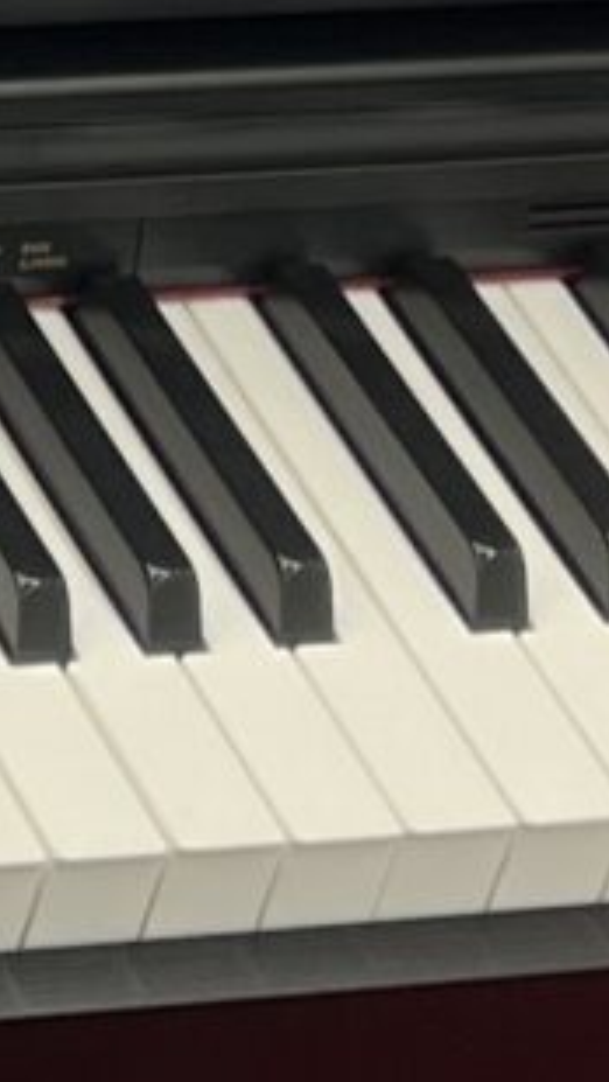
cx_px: -1404
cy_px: -119
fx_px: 6741
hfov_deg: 4.9
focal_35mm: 235
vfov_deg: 9.1
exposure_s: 1/100
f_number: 1.6
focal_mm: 5.1
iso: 40
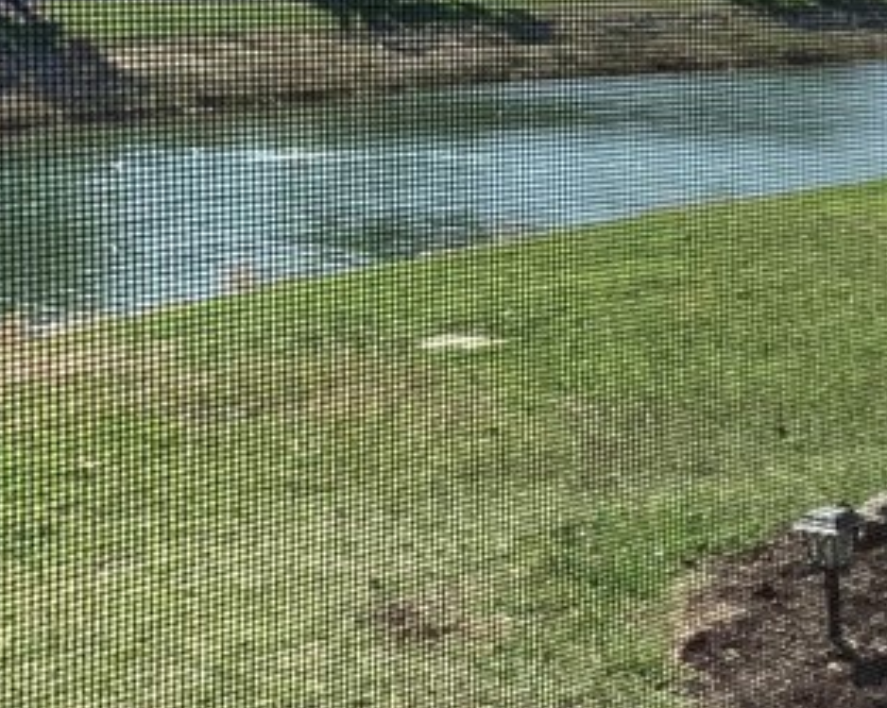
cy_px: 159
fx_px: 2597
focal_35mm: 99
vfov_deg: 15.4
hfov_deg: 19.3
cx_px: 550
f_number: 2.4
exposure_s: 1/1018
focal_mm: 3.3
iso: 25
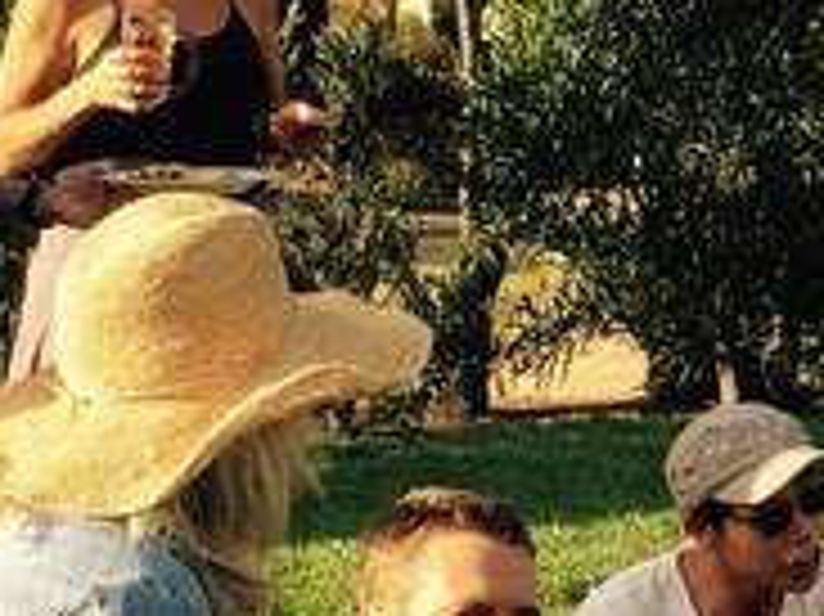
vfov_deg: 9.1
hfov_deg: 12.1
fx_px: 3854
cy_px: 63
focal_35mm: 162
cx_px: 788
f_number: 2.2
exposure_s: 1/694
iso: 32
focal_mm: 4.15
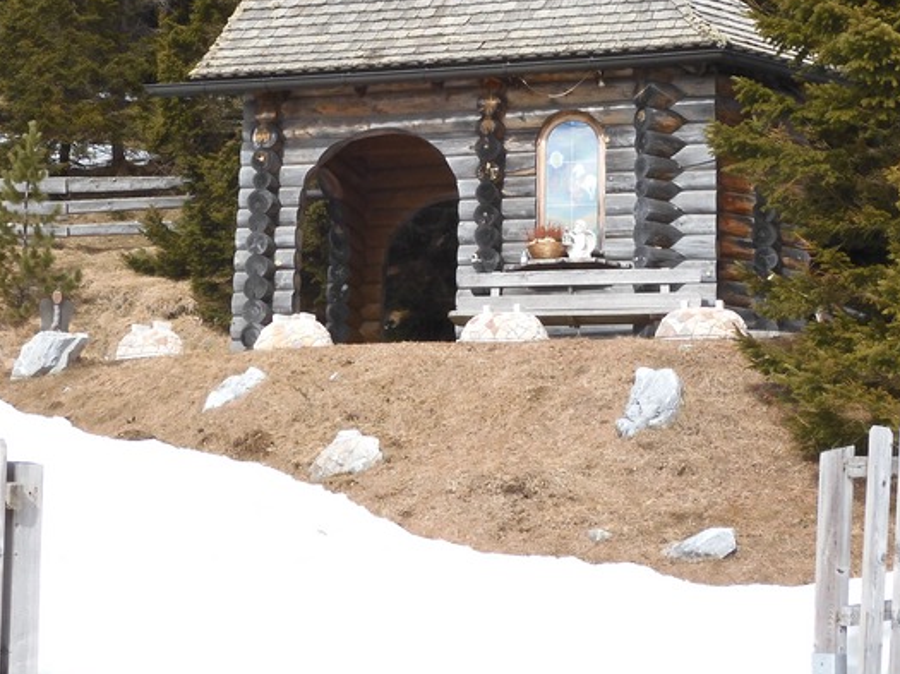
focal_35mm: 76
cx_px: 417
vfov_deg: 19.2
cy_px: 146
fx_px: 1975
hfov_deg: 25.7
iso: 100
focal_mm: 7.5
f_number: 4
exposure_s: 1/500
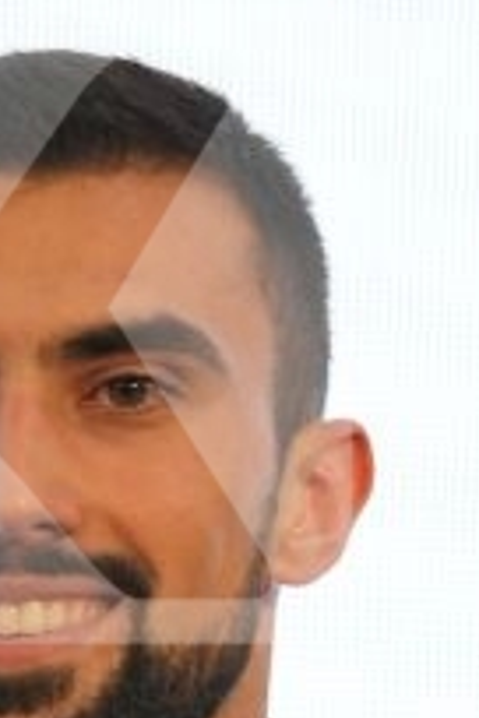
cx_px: 25
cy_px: 1570
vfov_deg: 1.3
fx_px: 32110
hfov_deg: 0.9
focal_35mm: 1609
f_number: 2.8
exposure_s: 1/250
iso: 400
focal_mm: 182
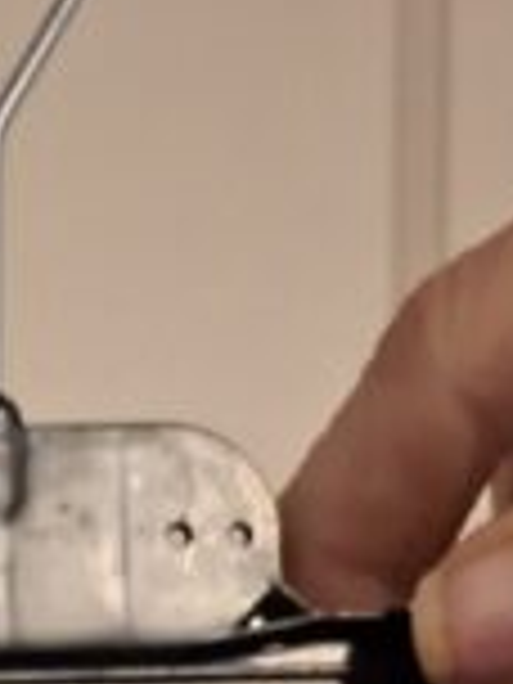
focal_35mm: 121
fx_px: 2391
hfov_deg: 10.5
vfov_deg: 13.1
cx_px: -742
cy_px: 1548
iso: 1000
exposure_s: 1/20
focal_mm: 5.54
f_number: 1.8
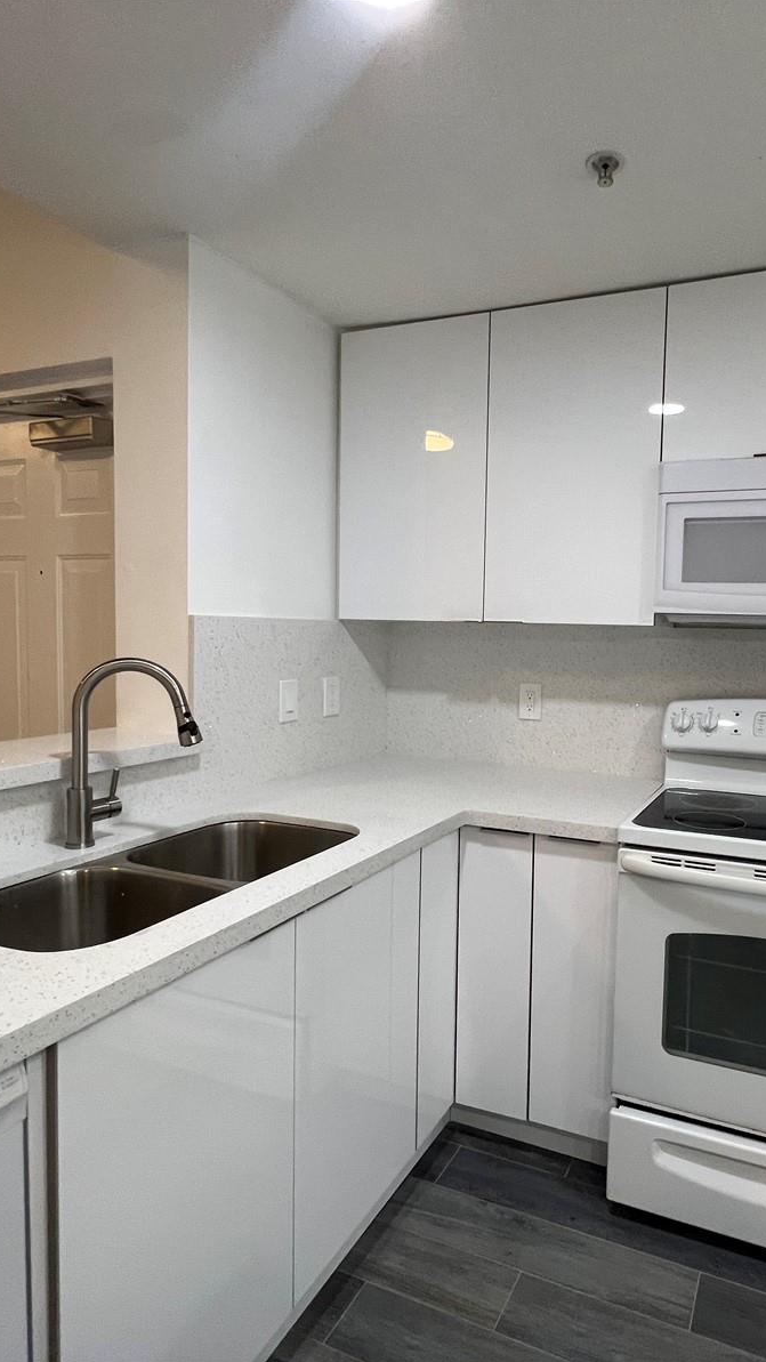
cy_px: 680
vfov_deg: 89.6
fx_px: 686
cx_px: 533
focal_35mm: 19
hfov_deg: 56.6
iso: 160
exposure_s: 1/120
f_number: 1.8
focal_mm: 1.57
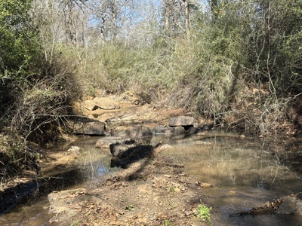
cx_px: 151
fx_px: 419
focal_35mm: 48
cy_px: 113
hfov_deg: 39.7
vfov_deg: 30.3
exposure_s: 1/1073
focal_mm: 6.86
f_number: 1.78
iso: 64
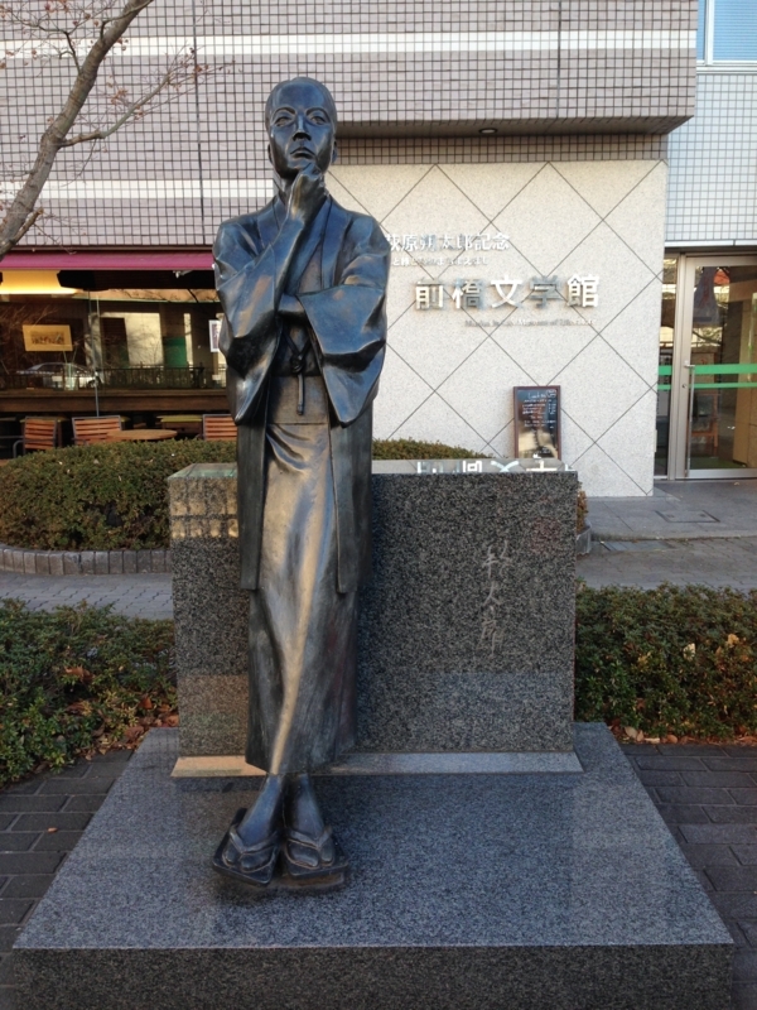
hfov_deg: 42.9
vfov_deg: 55.4
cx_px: 378
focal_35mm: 33
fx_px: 962
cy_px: 505
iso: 50
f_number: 2.4
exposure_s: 1/123
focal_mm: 4.12
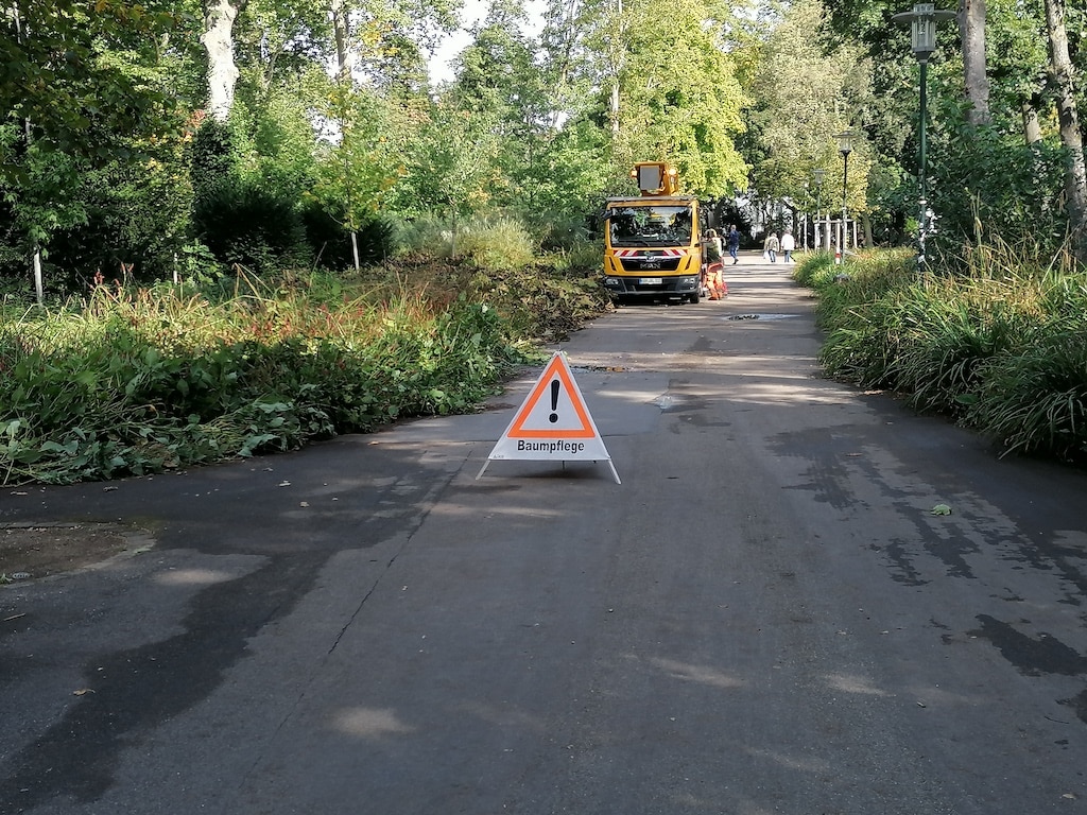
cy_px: 408
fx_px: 1539
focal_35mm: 49
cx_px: 544
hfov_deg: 38.9
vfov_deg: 29.7
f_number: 1.8
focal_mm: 4.75
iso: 50
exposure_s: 1/280
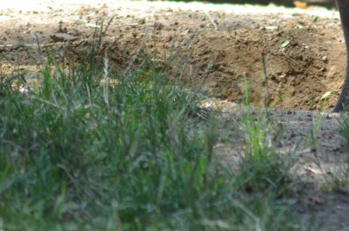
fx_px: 11195
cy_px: -83
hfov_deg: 1.8
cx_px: 350
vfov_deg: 1.2
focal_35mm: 1157
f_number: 5.3
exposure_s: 1/500
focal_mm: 280
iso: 1000
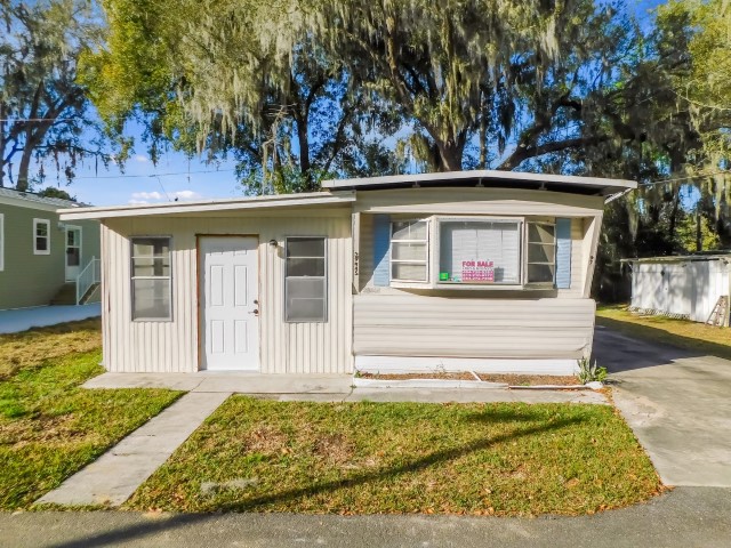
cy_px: 274
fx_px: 486
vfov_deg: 58.9
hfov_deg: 73.9
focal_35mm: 23
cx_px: 366
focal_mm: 4
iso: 125
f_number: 6
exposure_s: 1/500
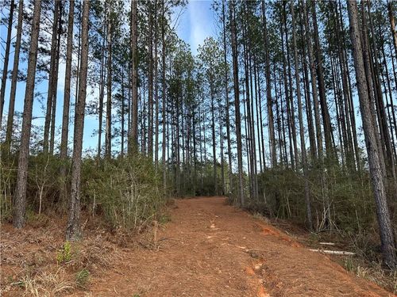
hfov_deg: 71.6
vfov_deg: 56.8
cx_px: 198
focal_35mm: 24
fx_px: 275
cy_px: 148
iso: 80
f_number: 1.78
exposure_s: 1/1212
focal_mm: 6.86
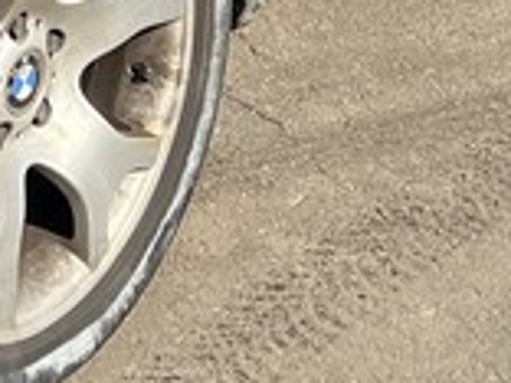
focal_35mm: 171
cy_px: -517
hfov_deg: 11.4
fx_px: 2524
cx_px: -3
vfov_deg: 8.1
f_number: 1.5
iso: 50
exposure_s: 1/2045
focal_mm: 5.7
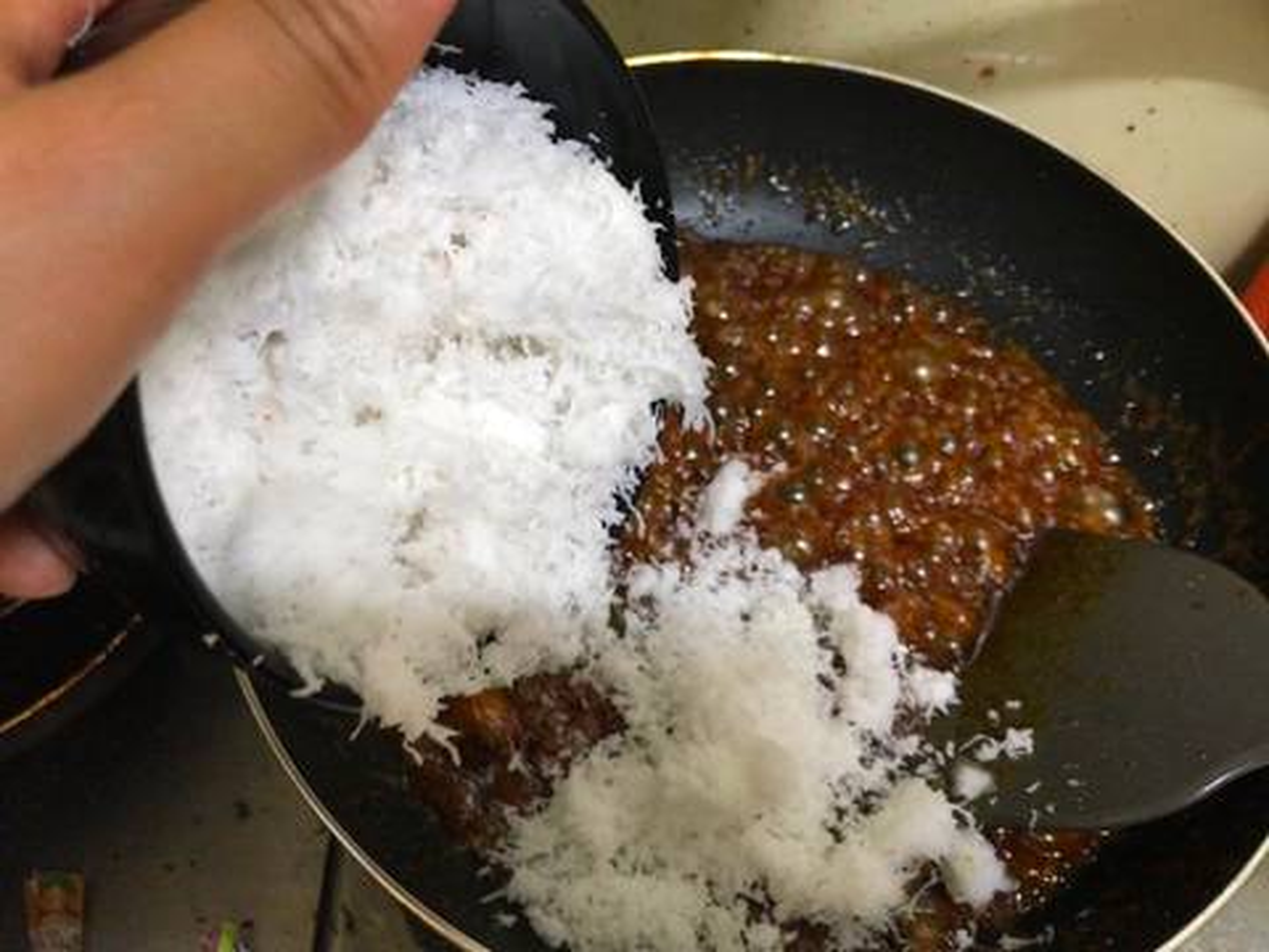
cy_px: 476
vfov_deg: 49.7
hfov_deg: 63.4
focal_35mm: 28
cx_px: 634
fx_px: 1026
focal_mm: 3.99
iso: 80
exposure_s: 1/15
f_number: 1.8
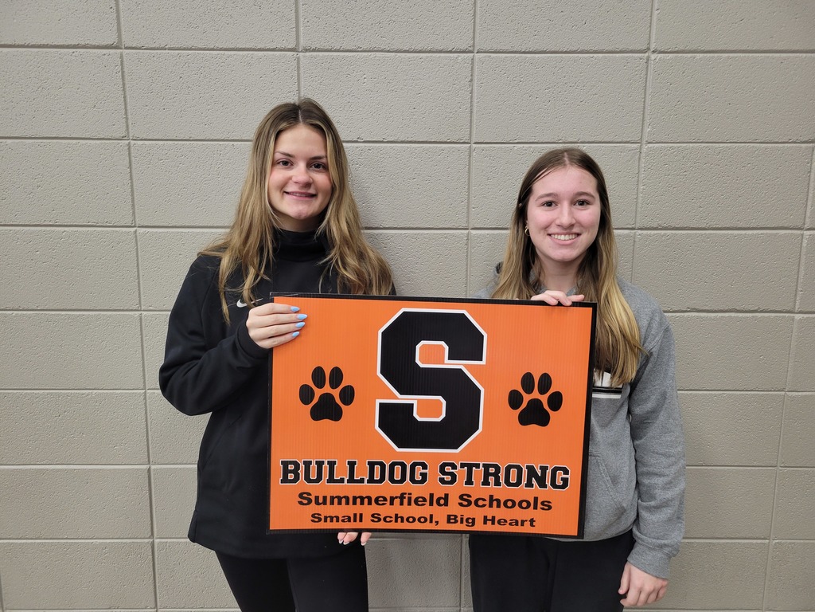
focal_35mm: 26
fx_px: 612
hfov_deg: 67.3
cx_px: 408
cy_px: 306
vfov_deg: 53.1
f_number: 1.8
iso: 200
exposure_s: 1/60
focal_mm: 5.4
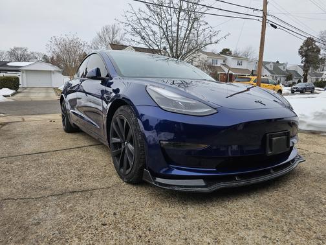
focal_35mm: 23
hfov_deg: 73.9
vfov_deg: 58.9
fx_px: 217
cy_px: 122
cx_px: 163
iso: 10
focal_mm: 6.3
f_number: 1.7
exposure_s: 1/269
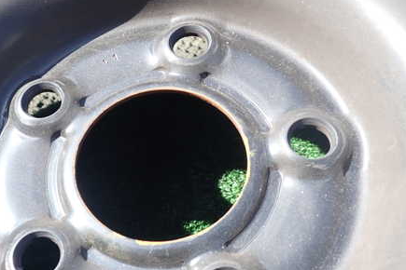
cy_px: 176
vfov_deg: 31.0
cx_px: 158
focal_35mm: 43
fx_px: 485
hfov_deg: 45.1
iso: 100
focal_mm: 5.4
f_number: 3.2
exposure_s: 1/250
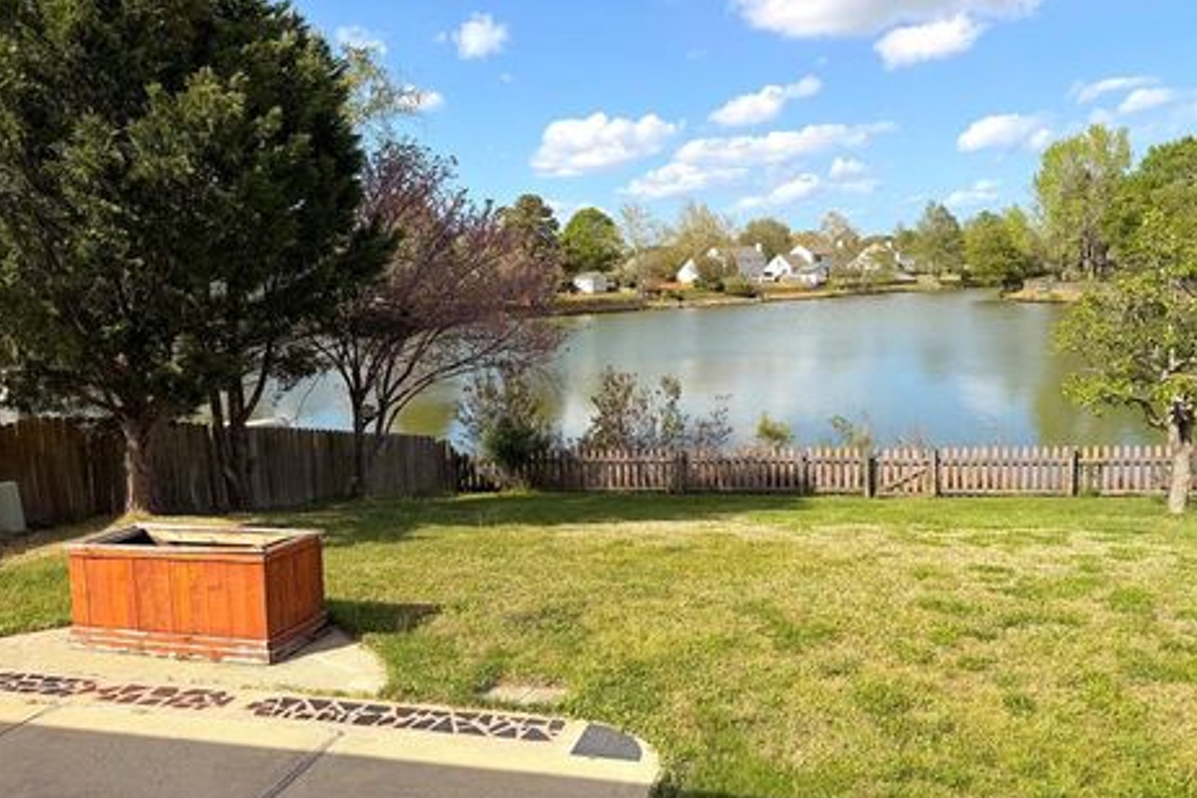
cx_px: 609
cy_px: 403
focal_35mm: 27
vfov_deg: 47.9
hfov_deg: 67.4
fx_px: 898
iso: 80
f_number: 1.78
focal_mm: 6.76
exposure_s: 1/4673
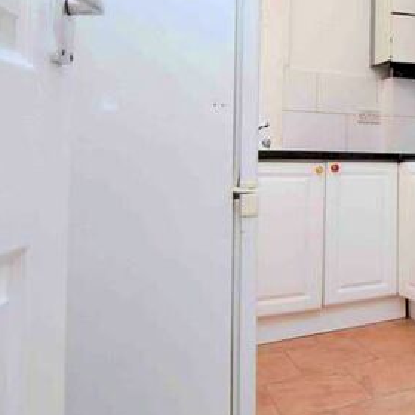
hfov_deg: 38.2
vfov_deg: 46.2
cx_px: 468
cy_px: 129
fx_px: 476
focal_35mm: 35
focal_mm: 11
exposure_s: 1/6
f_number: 11
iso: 400
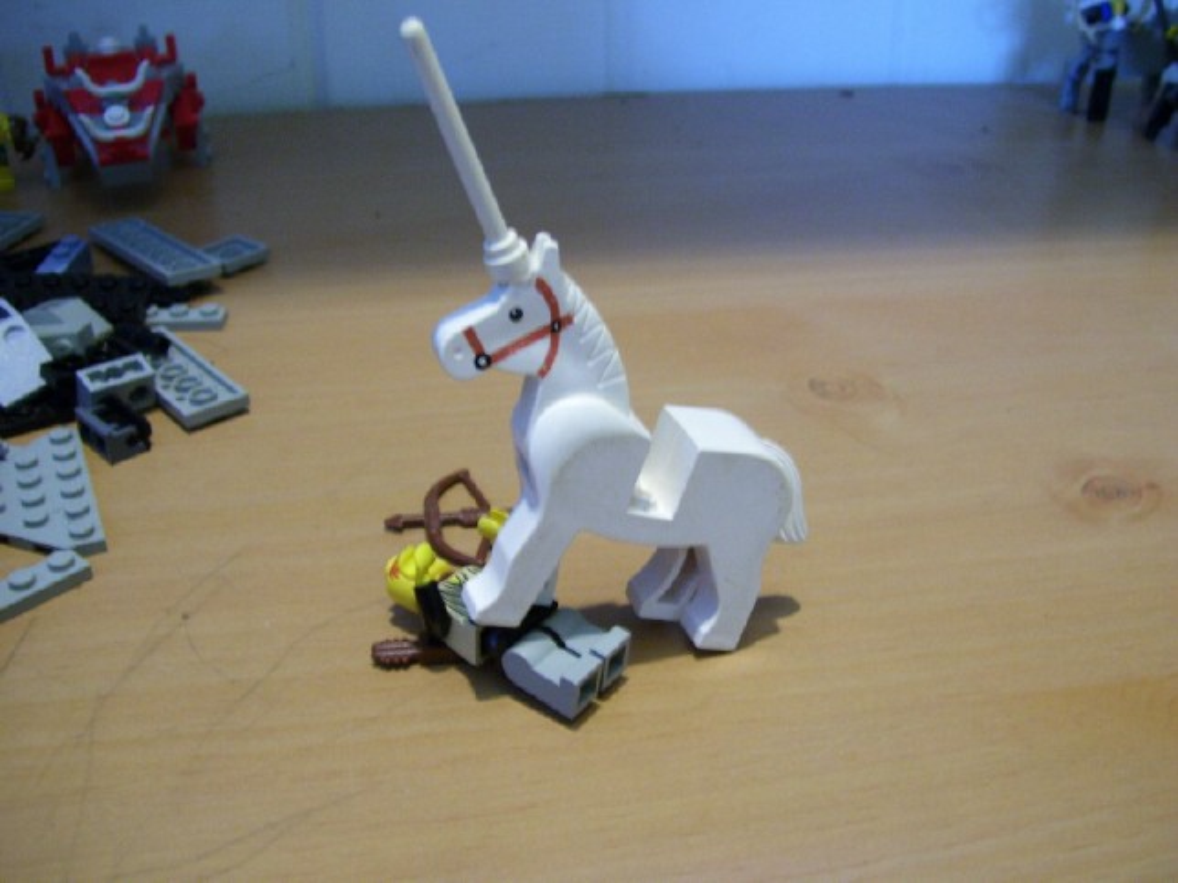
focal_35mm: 37
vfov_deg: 38.7
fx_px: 1259
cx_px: 589
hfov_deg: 50.1
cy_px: 442
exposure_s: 1/8
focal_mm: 6
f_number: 2.7
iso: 160
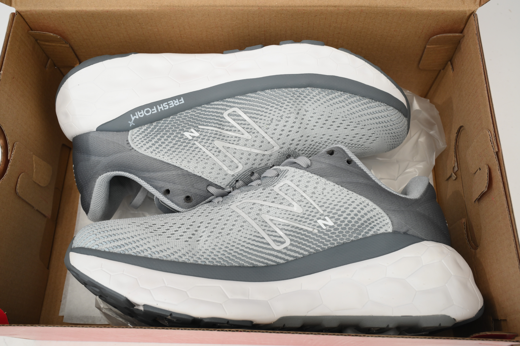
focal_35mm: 34
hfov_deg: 56.5
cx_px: 260
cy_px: 173
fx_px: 484
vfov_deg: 39.4
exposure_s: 1/100
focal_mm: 33.5
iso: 500
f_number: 10
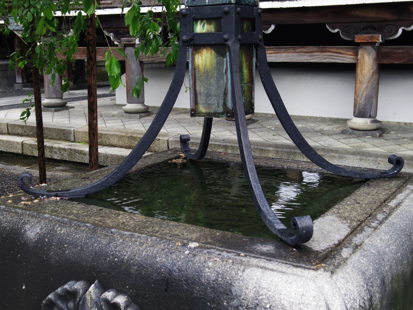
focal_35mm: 47
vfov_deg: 30.9
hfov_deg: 40.4
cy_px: 155
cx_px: 206
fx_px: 561
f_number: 3.2
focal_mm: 8.5
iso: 320
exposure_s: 1/60
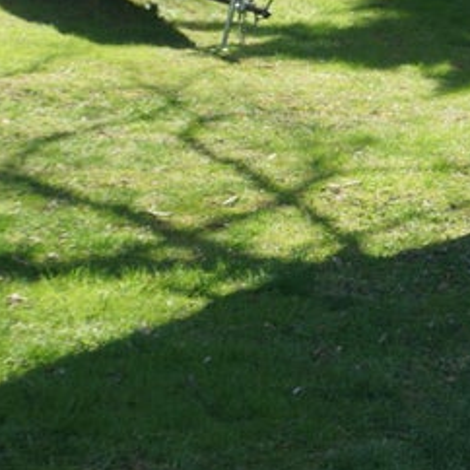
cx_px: 773
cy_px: -111
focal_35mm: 81
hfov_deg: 18.2
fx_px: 1244
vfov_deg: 19.9
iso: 100
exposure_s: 1/125
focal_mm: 16
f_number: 5.6
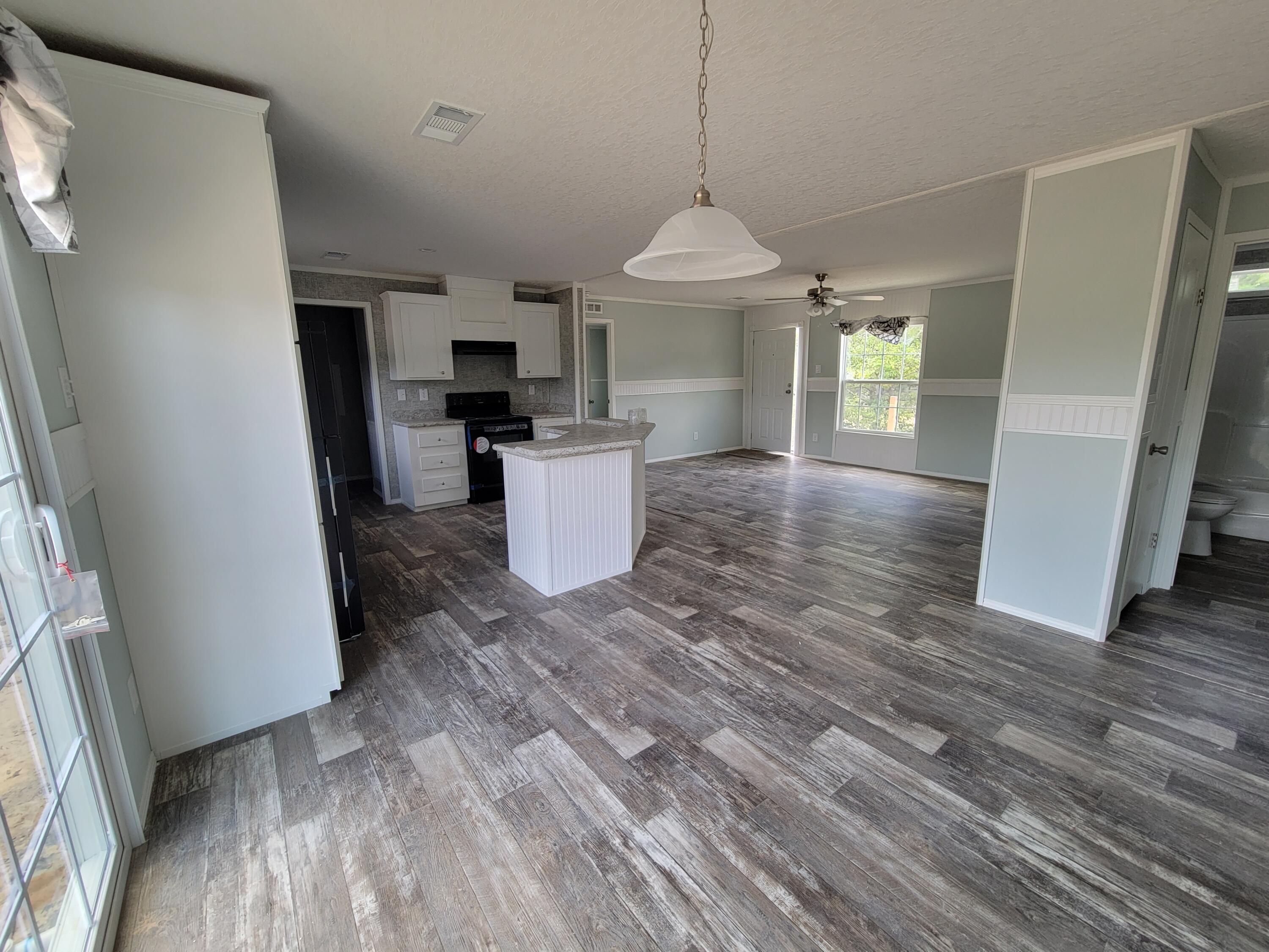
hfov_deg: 106.2
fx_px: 477
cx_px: 634
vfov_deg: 89.9
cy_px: 476
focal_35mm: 13
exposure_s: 1/60
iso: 100
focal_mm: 2.2
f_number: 2.2
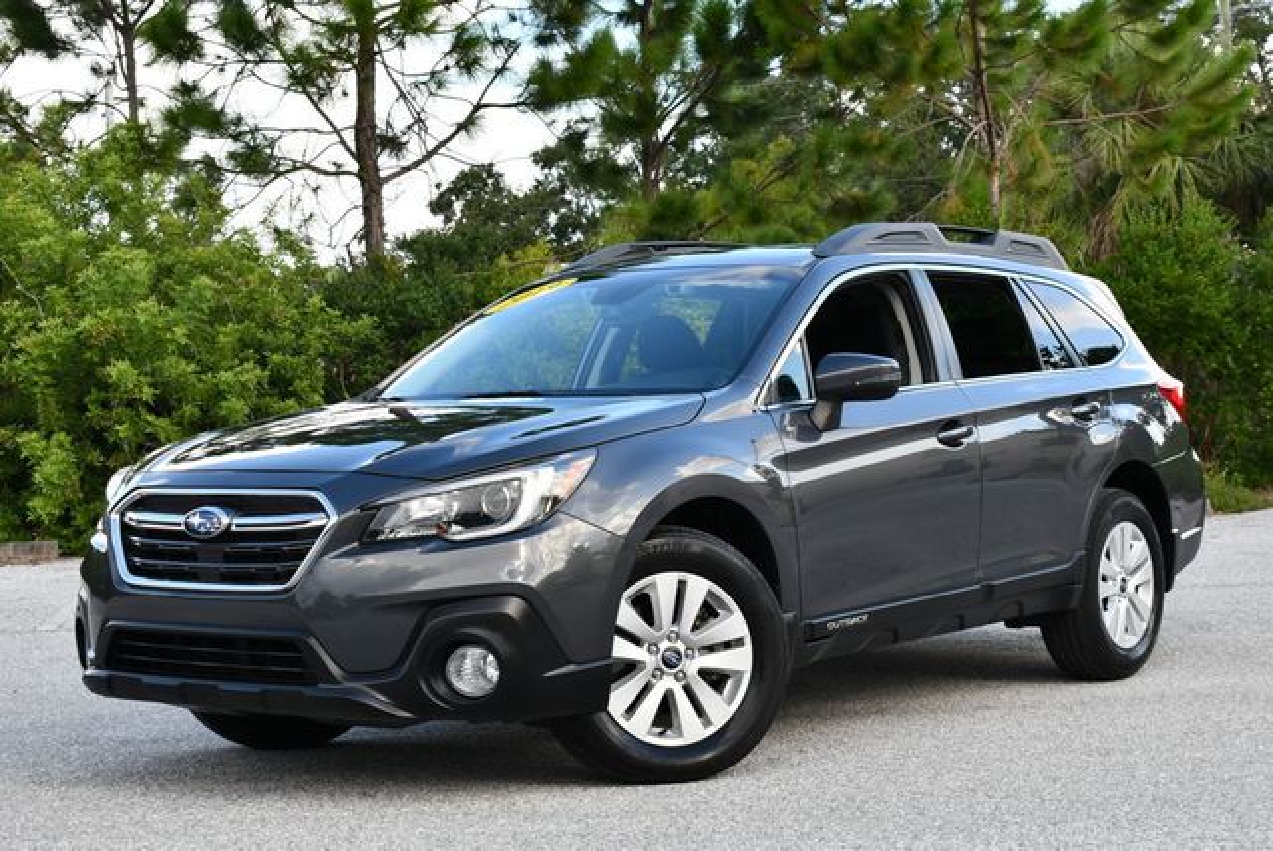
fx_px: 2265
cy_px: 426
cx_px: 636
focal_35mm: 64
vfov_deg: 21.3
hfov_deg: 31.4
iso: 220
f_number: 5.6
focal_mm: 32
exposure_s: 1/250
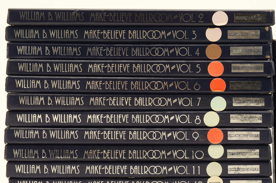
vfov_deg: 17.4
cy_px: 92
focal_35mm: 78
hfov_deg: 26.0
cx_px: 138
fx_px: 597
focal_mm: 52
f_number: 11
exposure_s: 1/80
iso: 250
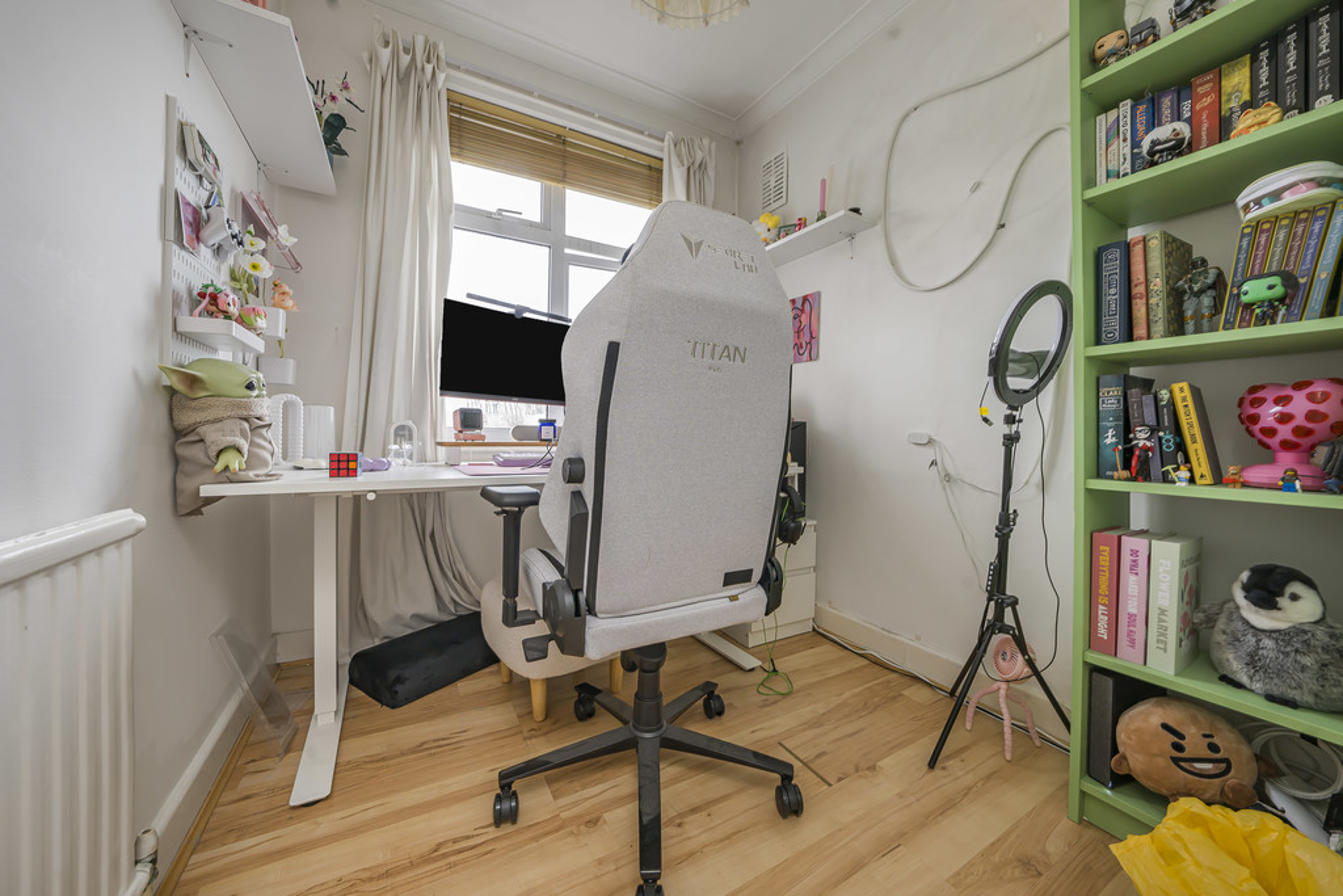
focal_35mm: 12
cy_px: 448
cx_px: 672
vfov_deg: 90.0
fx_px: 448
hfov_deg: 112.6
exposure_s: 1/6
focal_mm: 12
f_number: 9
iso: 320
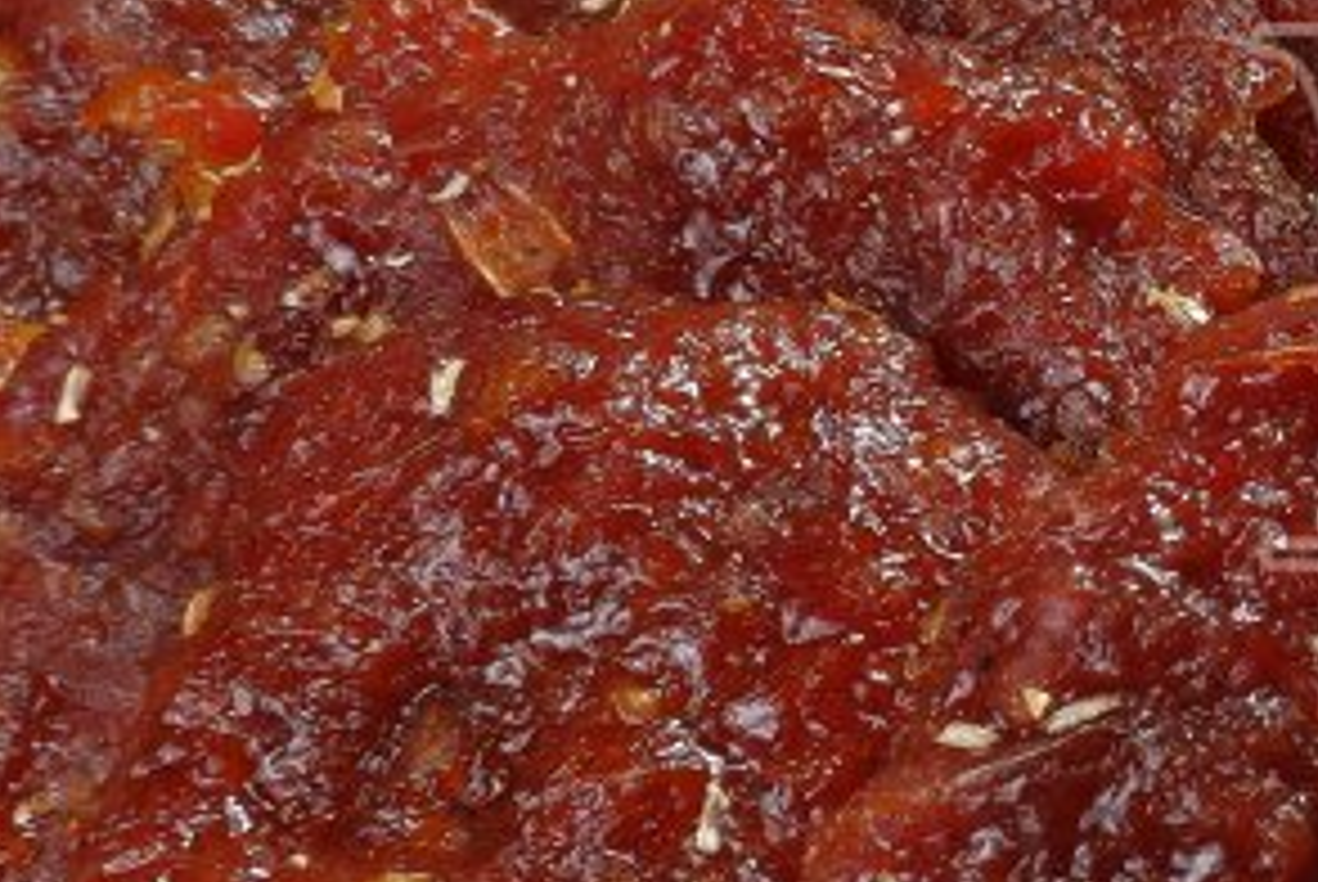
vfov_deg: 4.8
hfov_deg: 7.0
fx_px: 10591
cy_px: 335
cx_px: 2011
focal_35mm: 289
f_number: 11
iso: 100
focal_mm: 35
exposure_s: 1/125
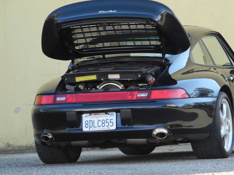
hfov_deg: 7.7
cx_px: 147
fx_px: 1731
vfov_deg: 5.8
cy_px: 96
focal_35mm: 256
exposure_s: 1/50.1
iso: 100
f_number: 5.6
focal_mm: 42.6
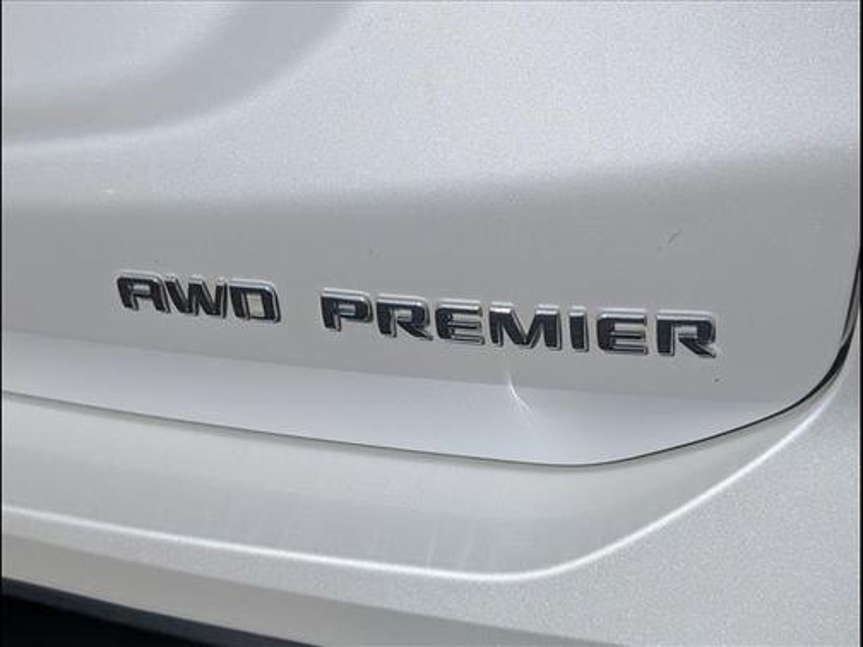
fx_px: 1222
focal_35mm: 49
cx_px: 432
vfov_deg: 29.7
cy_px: 324
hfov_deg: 38.9
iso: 30
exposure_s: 1/5000
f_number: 1.68
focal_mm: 6.9
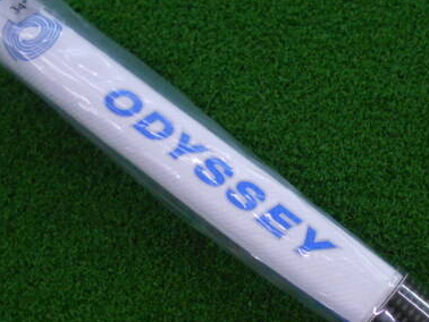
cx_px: 289
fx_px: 546
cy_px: 238
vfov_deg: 32.3
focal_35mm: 44
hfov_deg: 42.3
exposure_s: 1/250
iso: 560
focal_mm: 4.6
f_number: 3.2
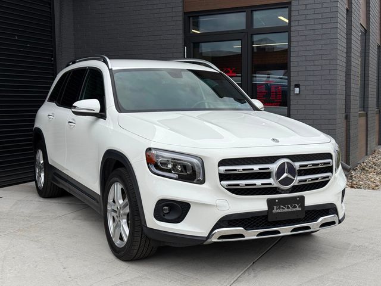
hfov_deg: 39.7
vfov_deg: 30.3
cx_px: 190
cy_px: 143
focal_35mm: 48
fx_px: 528
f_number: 1.78
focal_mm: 6.76
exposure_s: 1/962
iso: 64
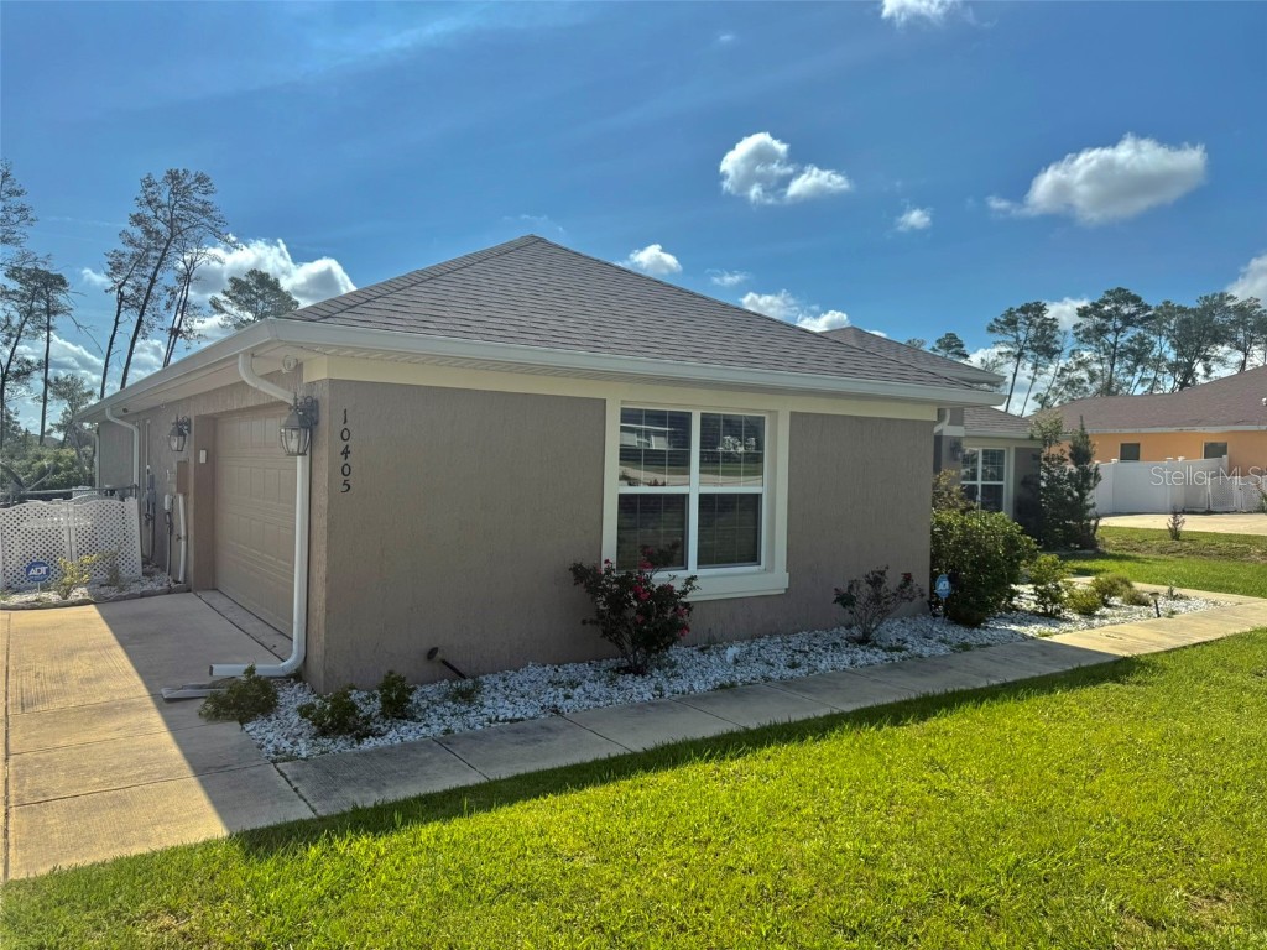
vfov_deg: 56.8
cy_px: 475
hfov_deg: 71.6
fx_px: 878
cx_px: 634
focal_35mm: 24
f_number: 1.78
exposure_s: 1/8130
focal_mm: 6.76
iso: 80
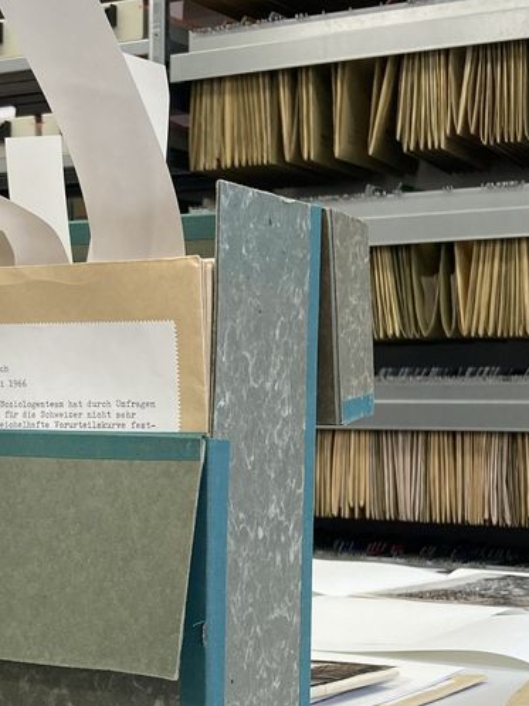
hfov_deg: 19.5
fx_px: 1530
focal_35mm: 75
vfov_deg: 25.6
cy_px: 549
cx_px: 165
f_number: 1.8
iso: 40
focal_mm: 3.99
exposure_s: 1/50
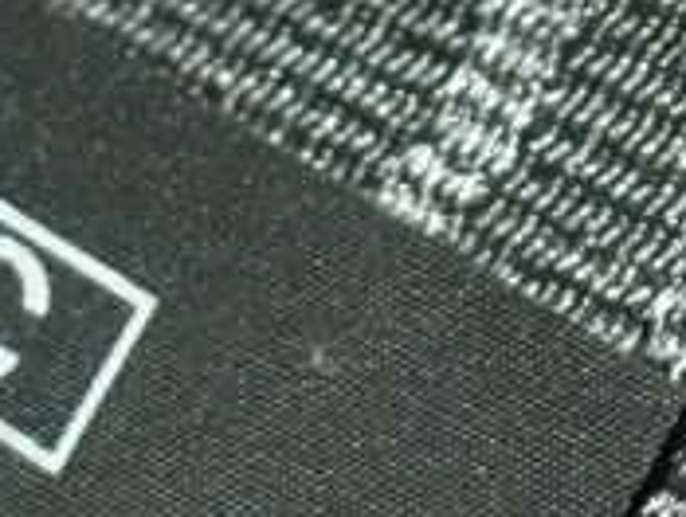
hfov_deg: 5.7
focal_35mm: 342
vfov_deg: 4.3
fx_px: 6792
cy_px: 815
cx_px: -184
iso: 1600
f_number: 4.9
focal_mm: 18
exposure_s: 1/20
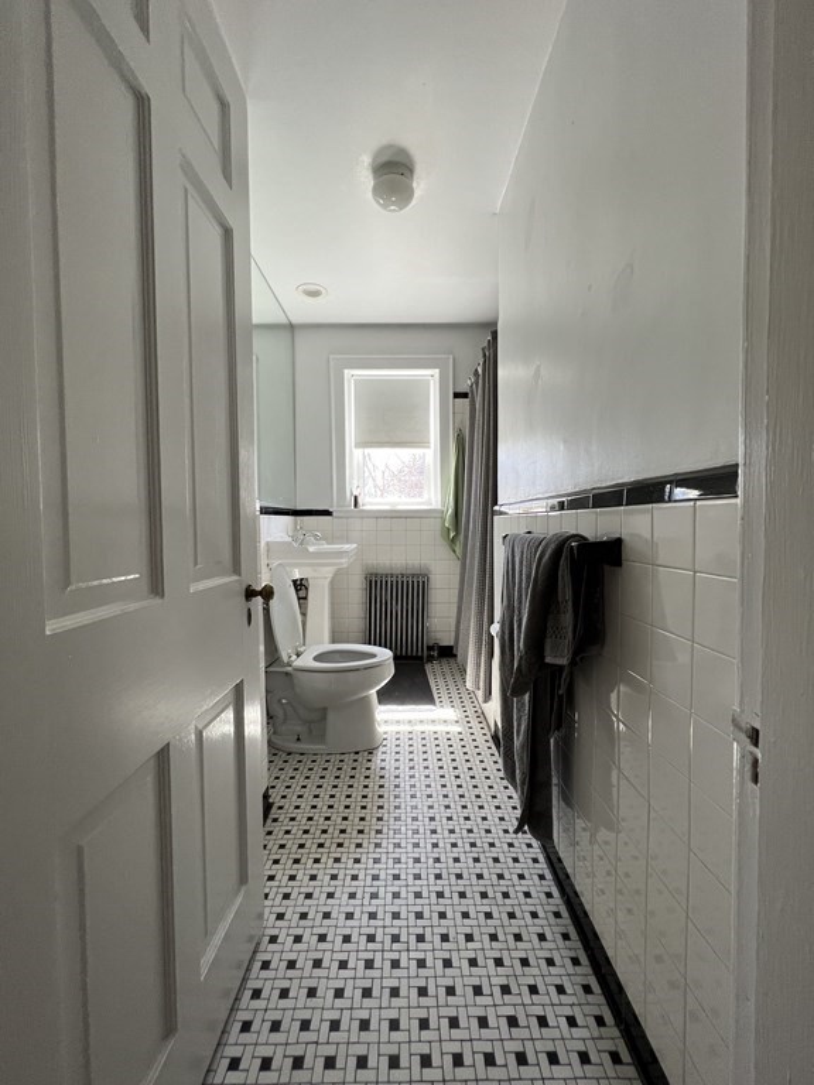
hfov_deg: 89.9
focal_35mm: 13
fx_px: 408
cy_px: 542
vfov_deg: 106.2
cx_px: 407
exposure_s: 1/120
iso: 100
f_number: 1.8
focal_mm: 1.57
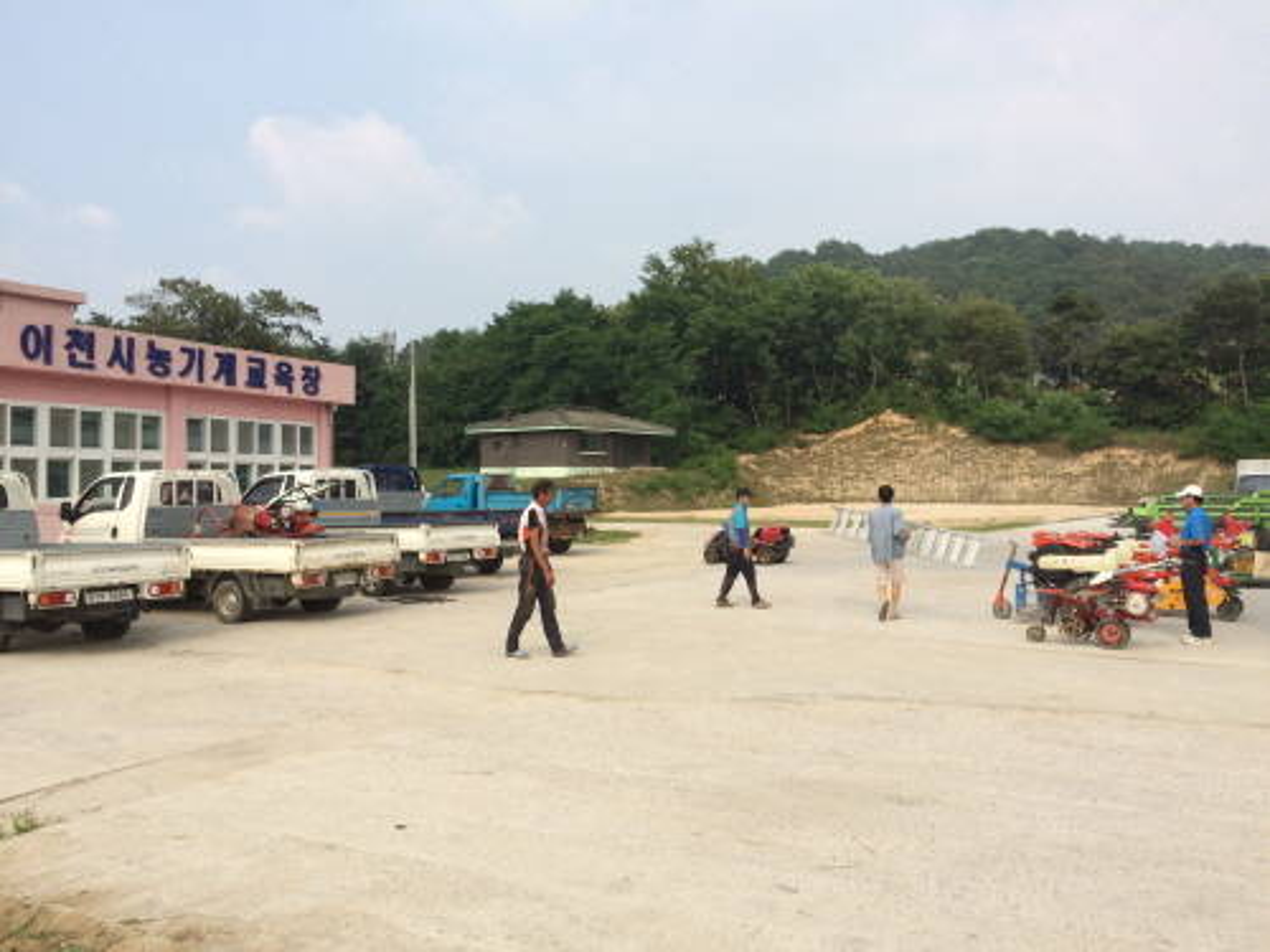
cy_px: 476
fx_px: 1064
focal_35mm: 29
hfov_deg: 61.7
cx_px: 635
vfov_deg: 48.2
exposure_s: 1/2160
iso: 32
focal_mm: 4.15
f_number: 2.2
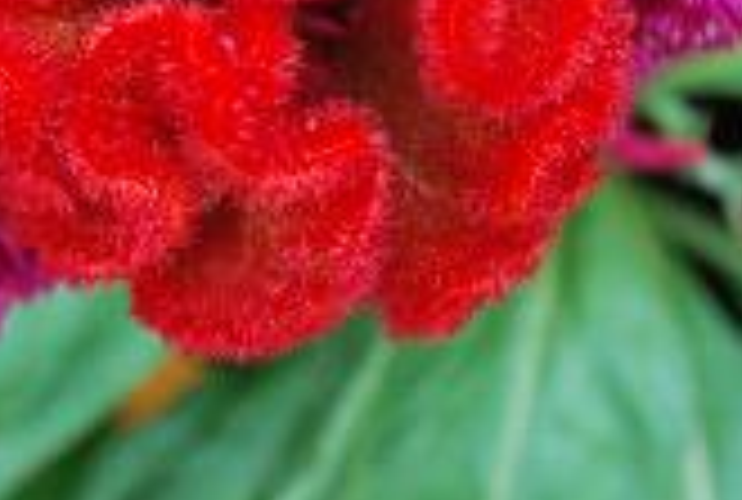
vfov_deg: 8.2
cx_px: 310
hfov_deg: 12.3
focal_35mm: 167
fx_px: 3451
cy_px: -86
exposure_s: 1/60
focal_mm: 46
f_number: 6.3
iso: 200
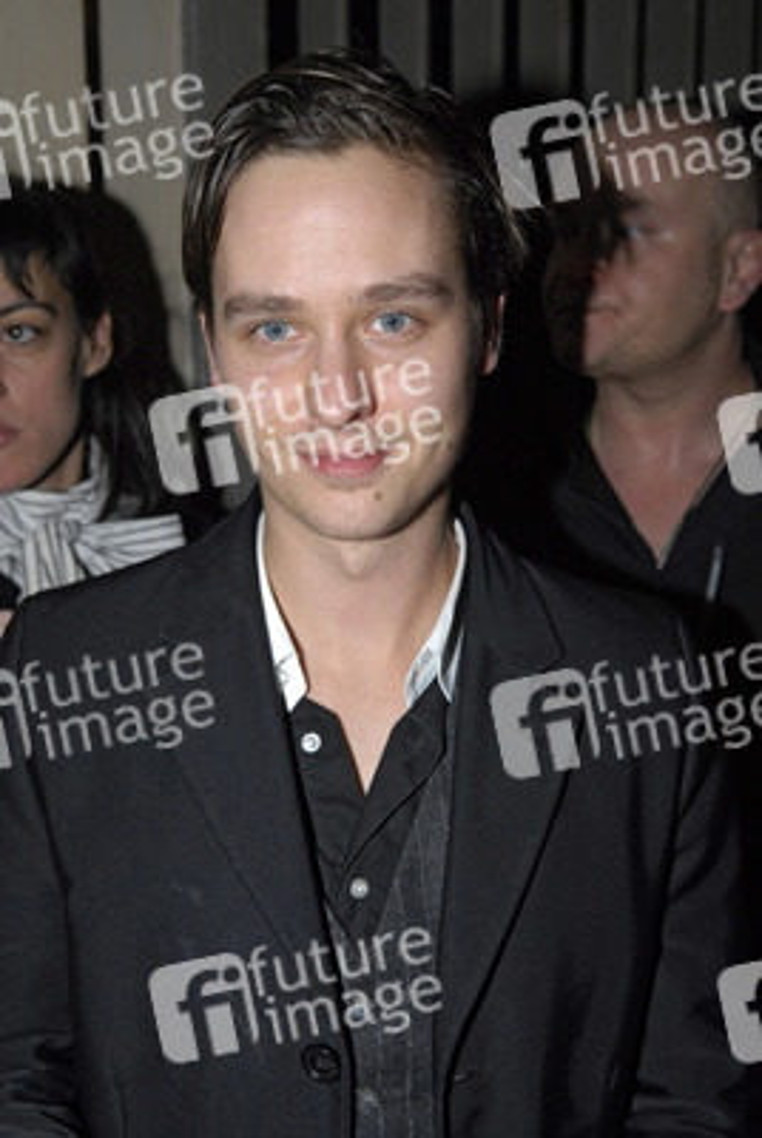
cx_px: 381
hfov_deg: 30.0
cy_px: 569
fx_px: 1424
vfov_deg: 43.5
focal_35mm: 45
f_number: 4.5
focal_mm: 30
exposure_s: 1/50
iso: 800
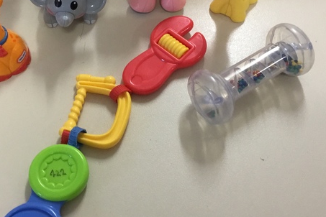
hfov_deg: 35.0
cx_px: 134
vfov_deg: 23.8
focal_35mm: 57
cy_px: 90
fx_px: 516
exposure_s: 1/33
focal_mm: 3.3
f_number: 2.4
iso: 125
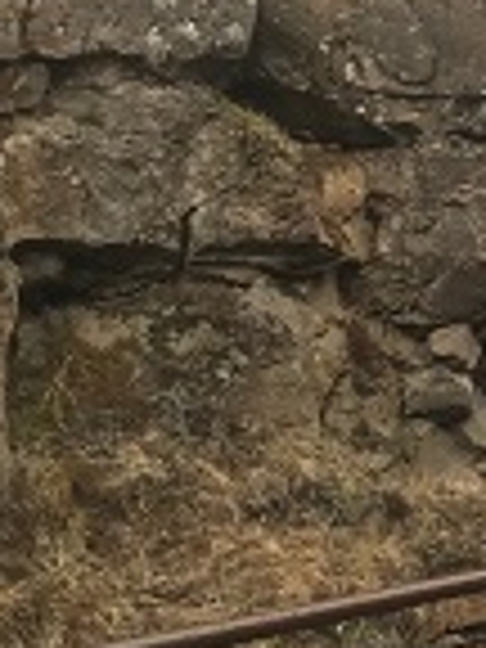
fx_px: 2003
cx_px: 711
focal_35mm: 107
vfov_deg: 18.4
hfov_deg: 13.1
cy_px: 382
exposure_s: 1/367
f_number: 1.8
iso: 20
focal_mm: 3.99
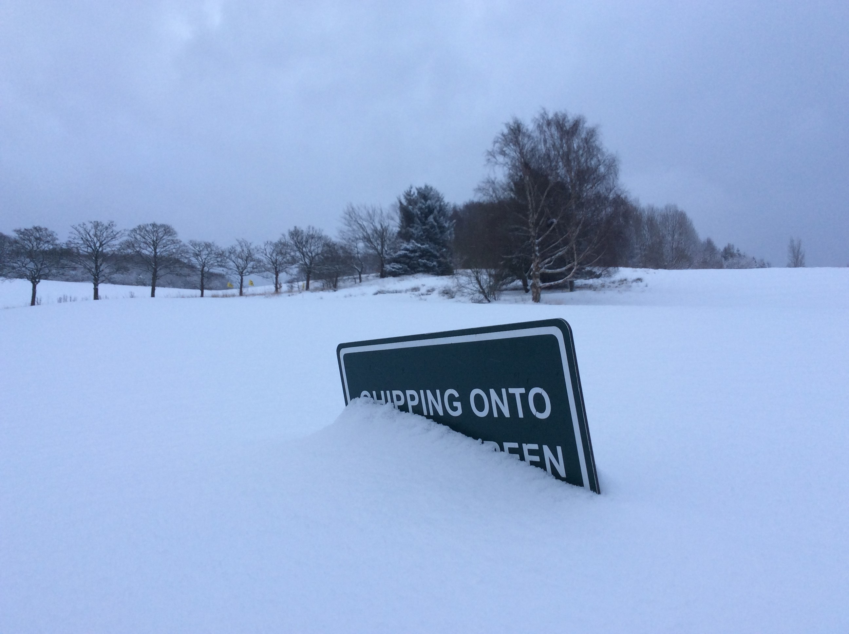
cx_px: 424
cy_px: 317
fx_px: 784
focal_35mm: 32
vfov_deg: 44.1
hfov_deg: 56.9
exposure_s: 1/280
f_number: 2.4
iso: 32
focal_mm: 3.3
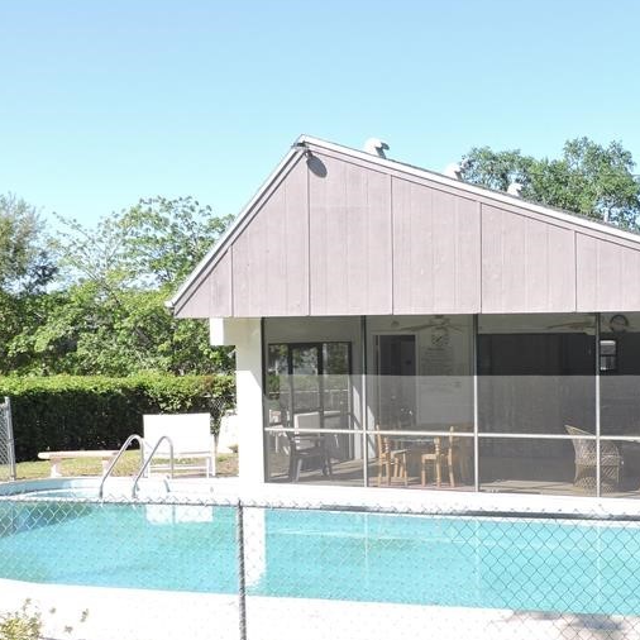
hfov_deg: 28.8
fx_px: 1234
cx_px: 441
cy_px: 416
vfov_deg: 28.9
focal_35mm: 59
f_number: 3.2
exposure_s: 1/500
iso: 100
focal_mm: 5.9
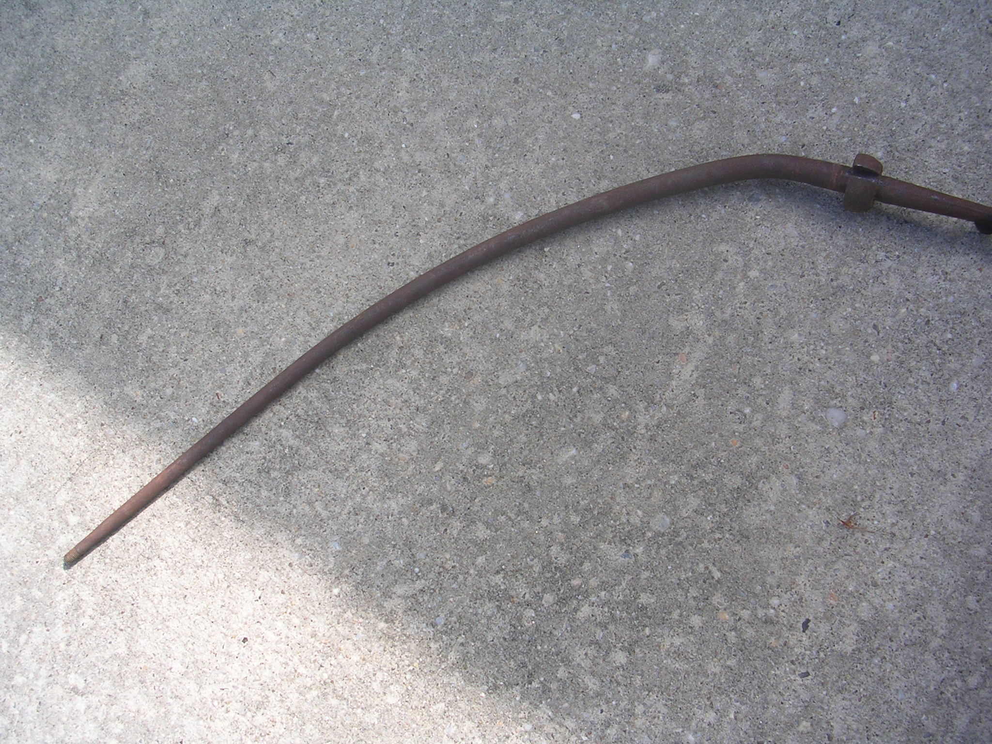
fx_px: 1089
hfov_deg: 49.0
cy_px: 372
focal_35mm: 38
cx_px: 496
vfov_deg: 37.7
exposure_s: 1/492
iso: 50
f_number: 2.8
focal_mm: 5.8
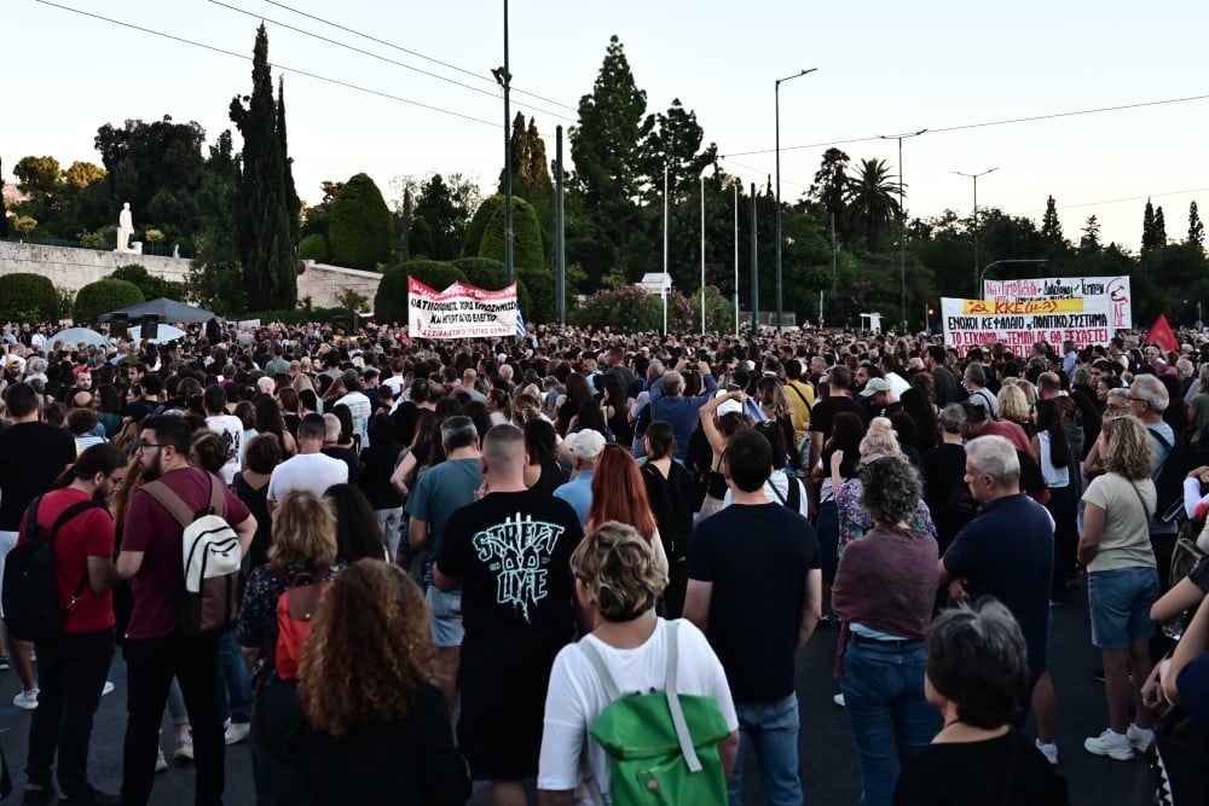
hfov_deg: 58.0
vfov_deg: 40.5
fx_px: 1092
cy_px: 403
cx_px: 604
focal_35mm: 32
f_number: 4
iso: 1250
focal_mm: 32.5
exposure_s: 1/640
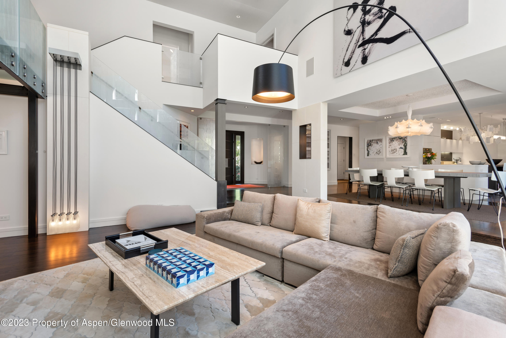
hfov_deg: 93.3
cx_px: 253
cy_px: 169
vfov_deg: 70.5
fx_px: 239
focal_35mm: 17
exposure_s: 1/1.67
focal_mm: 17
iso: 100
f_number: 7.1
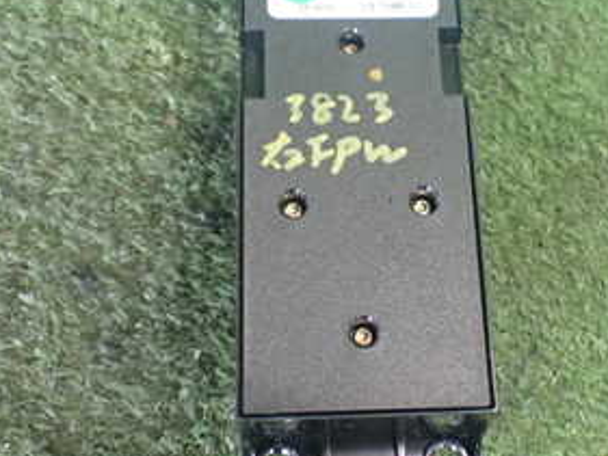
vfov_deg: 22.6
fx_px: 1125
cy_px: 93
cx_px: 348
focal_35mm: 64
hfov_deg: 30.2
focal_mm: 5.4
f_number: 2.3
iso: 800
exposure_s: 1/50
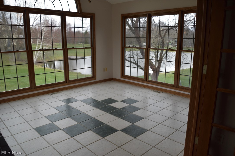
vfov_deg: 47.9
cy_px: 78
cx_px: 118
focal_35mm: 27
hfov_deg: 67.4
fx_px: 176
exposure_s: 1/640
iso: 200
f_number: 3.5
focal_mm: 18
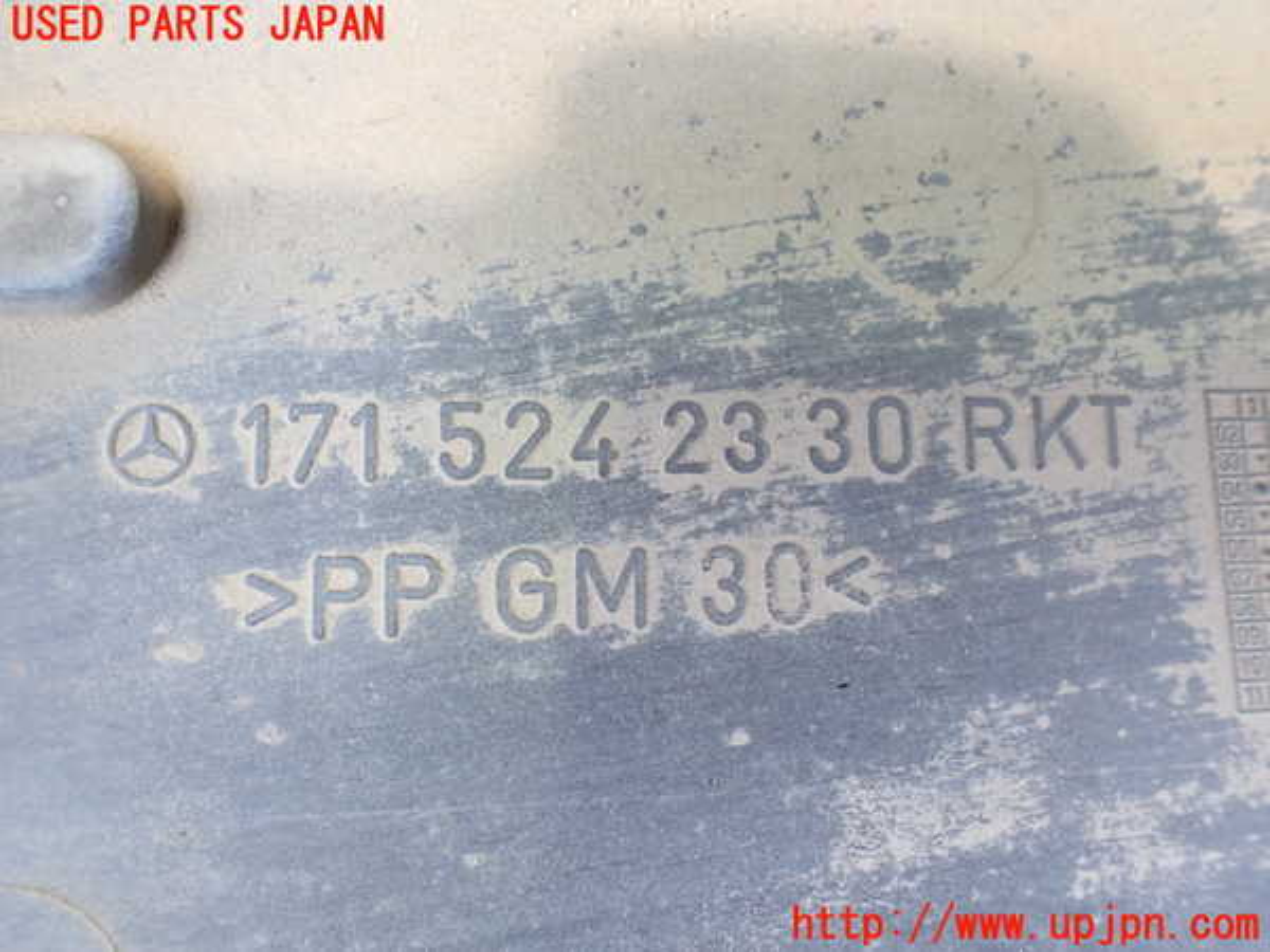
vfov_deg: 46.8
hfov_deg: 60.0
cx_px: 635
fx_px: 1101
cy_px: 476
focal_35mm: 30
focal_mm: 5.4
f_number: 2.3
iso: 800
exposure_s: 1/40
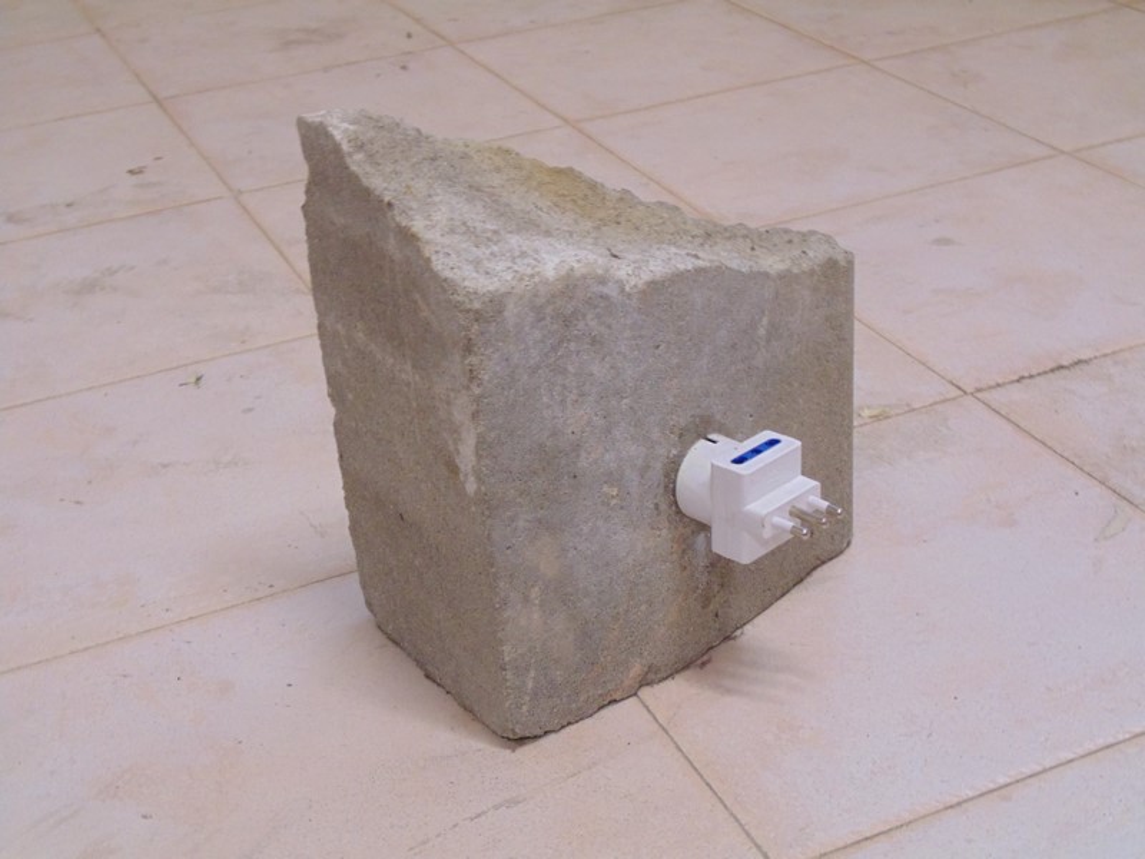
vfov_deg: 27.5
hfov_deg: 36.2
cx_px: 572
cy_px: 430
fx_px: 1753
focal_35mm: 53
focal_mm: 9.5
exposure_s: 1/30
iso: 400
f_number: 3.9
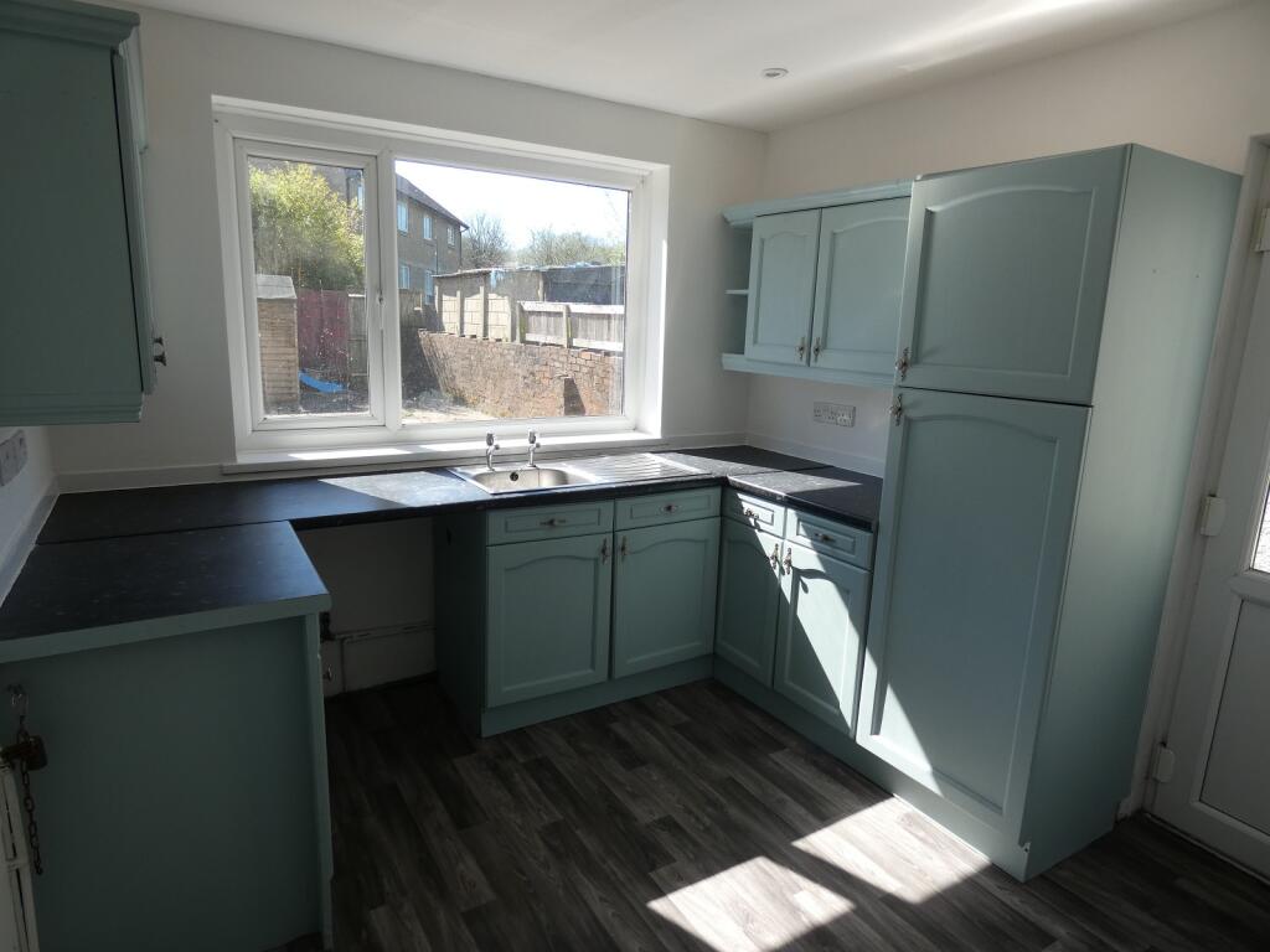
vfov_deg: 66.0
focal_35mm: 20
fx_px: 734
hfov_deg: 81.7
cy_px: 476
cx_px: 635
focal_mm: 3.6
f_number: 2.8
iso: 80
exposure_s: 1/400
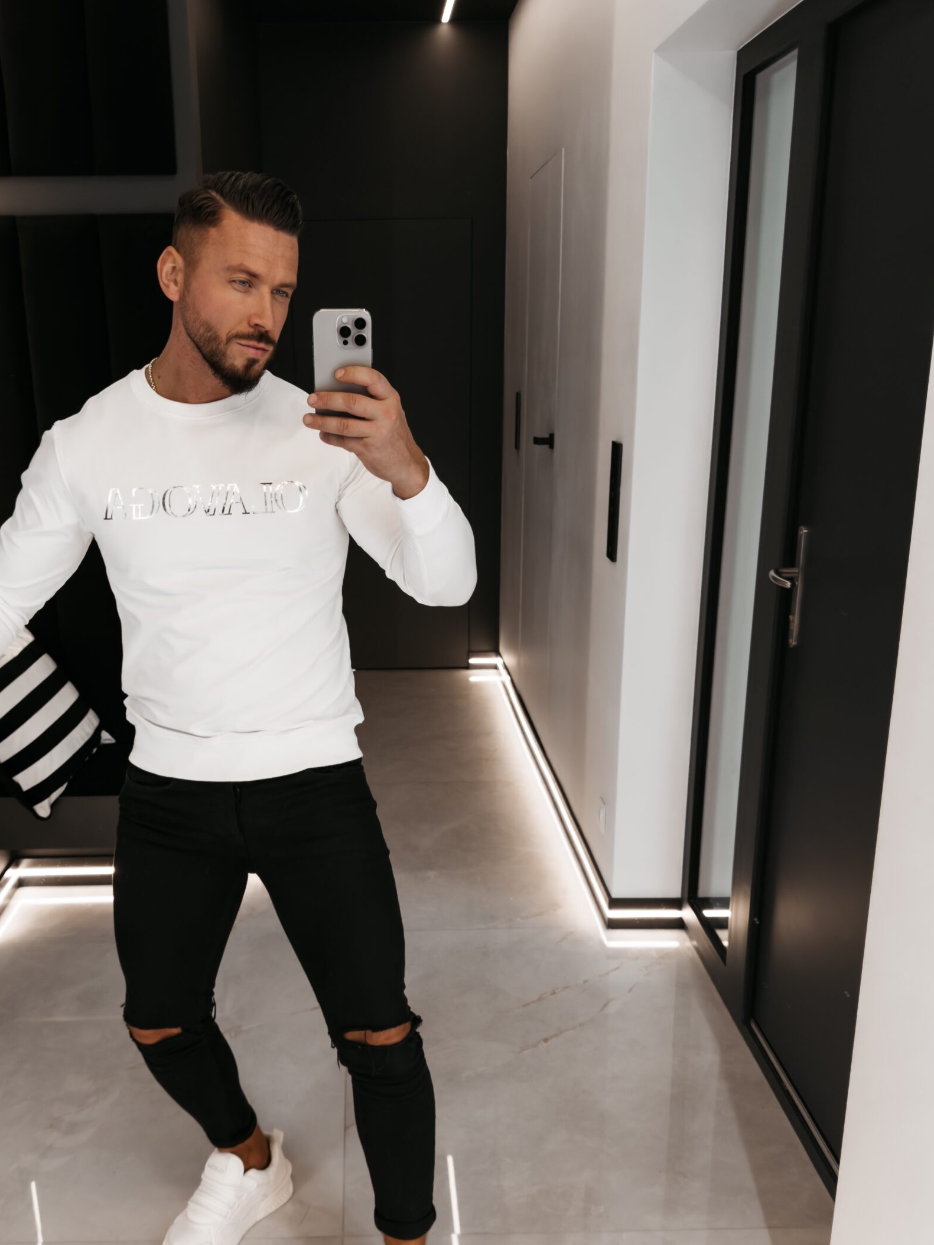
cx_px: 376
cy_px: 740
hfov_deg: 41.6
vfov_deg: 53.6
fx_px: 1223
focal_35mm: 34
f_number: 1.8
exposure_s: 1/105
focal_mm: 6.76
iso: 125
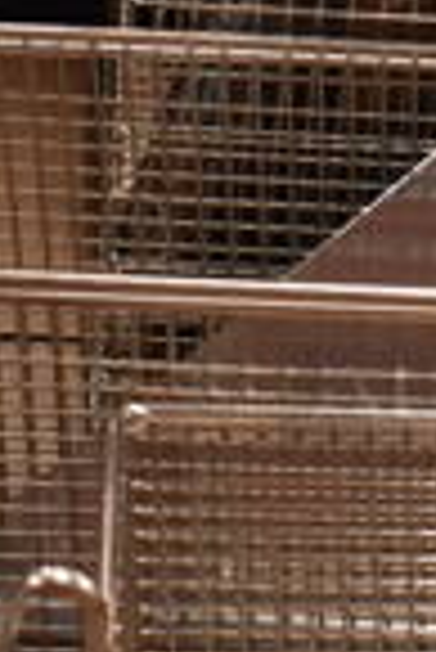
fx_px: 3081
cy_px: 205
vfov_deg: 12.1
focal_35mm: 170
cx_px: 782
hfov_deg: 7.8
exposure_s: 1/125
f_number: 3.5
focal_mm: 18
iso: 1000
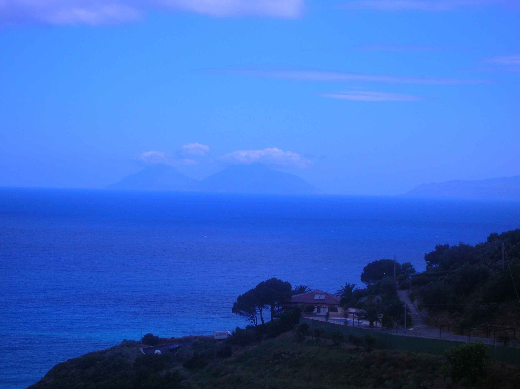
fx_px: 1501
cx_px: 260
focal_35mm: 100
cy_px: 194
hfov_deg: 19.7
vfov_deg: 14.8
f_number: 4.8
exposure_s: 1/654
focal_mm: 16.7
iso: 50
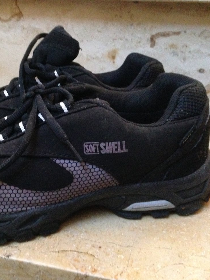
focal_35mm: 45
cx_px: 57
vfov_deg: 42.1
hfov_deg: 31.7
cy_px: 139
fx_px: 364
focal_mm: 4.12
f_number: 2.4
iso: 800
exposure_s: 1/15
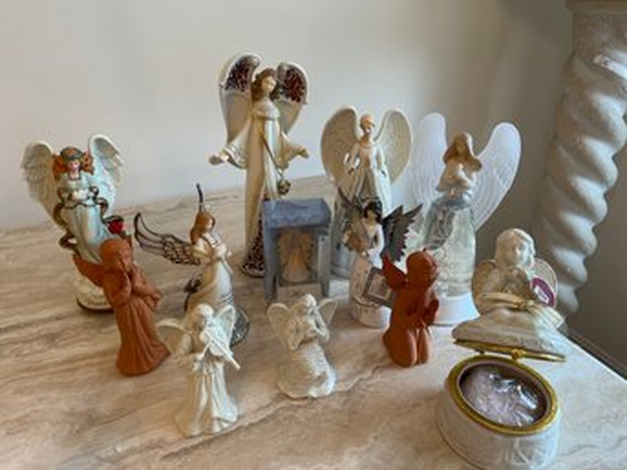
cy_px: 235
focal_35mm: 26
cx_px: 314
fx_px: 471
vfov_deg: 53.0
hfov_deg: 67.3
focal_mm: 5.1
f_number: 1.6
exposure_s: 1/60
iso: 80
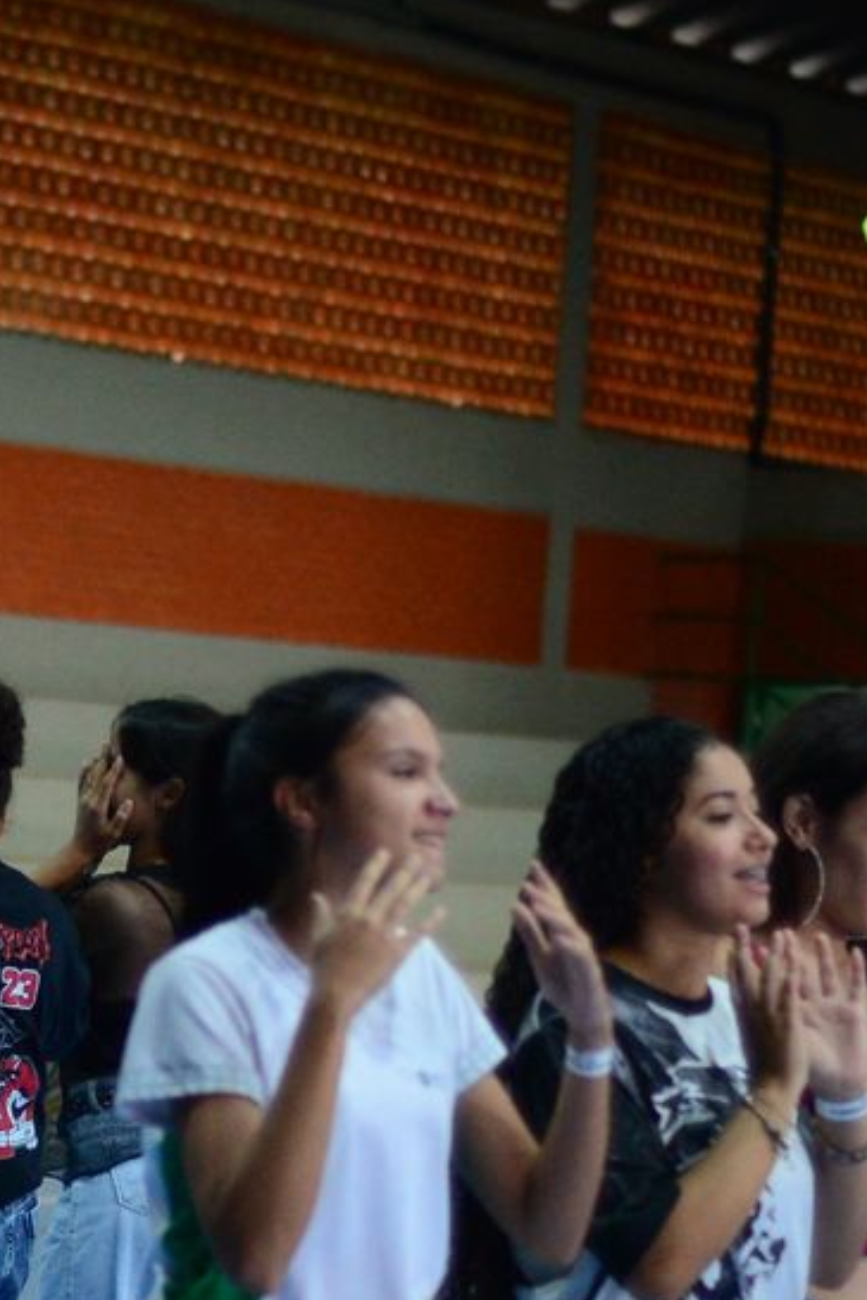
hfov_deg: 7.8
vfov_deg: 11.6
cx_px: -55
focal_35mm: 176
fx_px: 6358
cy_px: 1010
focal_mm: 50
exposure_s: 1/500
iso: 2500
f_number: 2
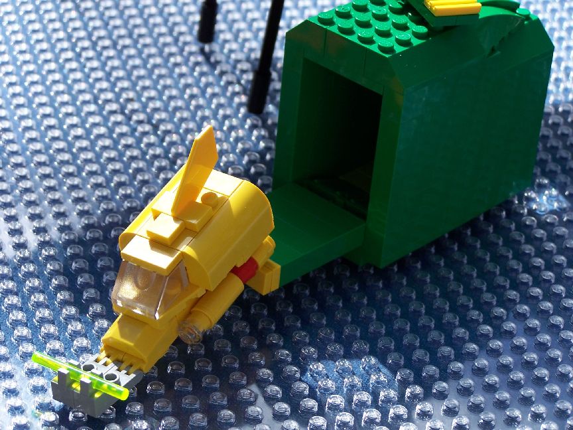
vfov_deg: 12.7
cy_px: 215
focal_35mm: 117
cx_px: 286
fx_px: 1937
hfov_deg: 16.8
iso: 80
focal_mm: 19.4
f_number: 3.2
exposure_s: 1/640
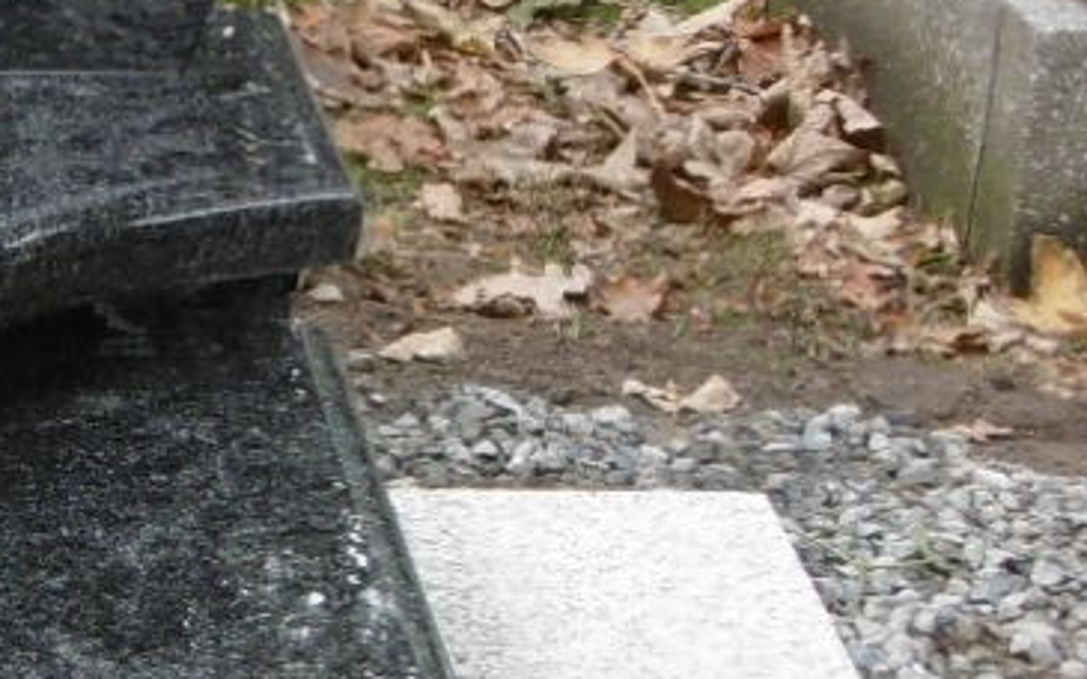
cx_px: -491
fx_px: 7583
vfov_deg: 5.1
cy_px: 551
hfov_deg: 8.1
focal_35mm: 256
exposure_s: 1/80
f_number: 3.8
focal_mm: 7.7
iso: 100
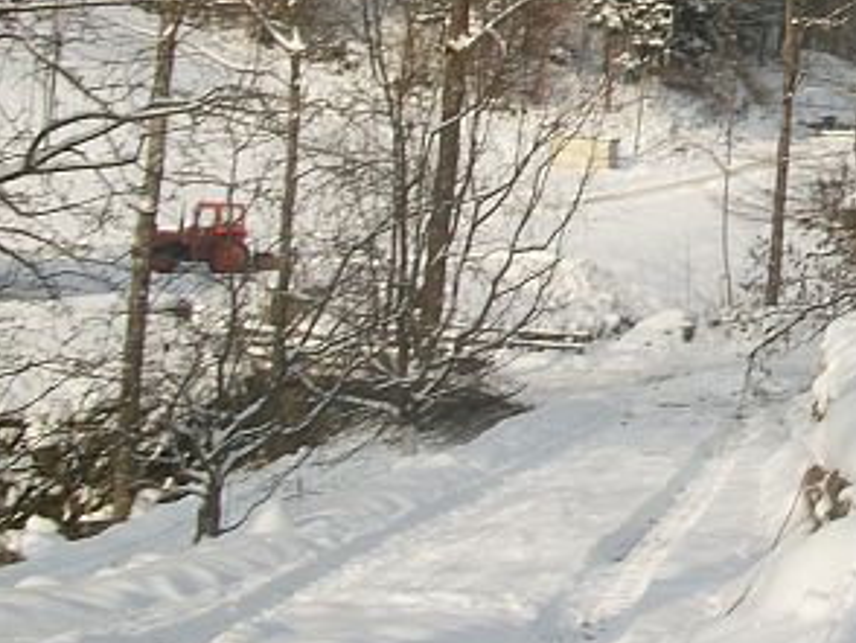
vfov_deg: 18.2
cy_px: -16
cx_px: 1037
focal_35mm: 79
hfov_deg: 22.7
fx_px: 1955
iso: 80
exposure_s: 1/152
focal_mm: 5.7
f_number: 8.8
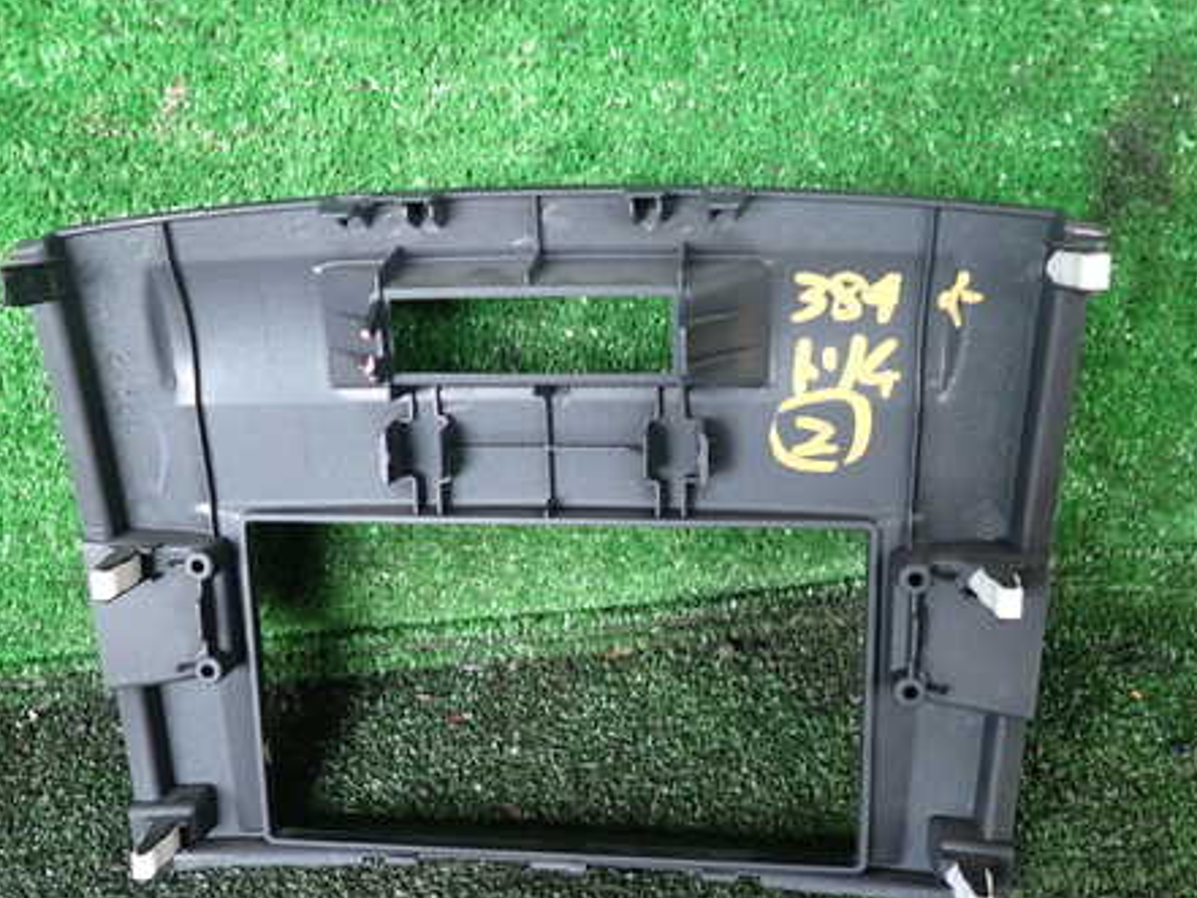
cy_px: 437
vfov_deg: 41.8
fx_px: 1176
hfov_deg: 53.9
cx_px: 554
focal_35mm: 34
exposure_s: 1/50
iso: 200
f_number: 2
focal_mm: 4.5
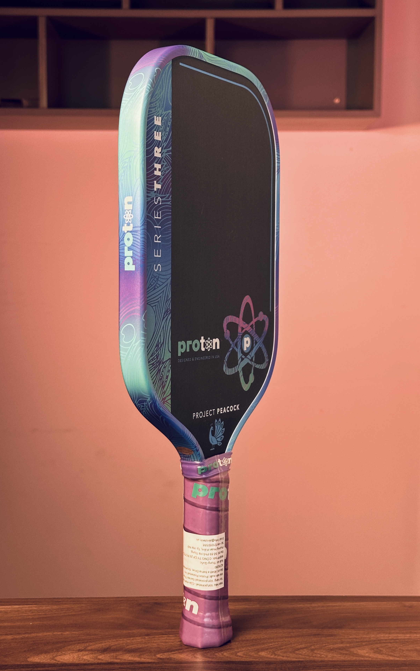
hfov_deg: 25.3
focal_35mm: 51
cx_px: 201
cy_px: 335
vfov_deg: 39.6
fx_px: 934
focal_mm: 6.86
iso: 64
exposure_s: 1/50
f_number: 1.78
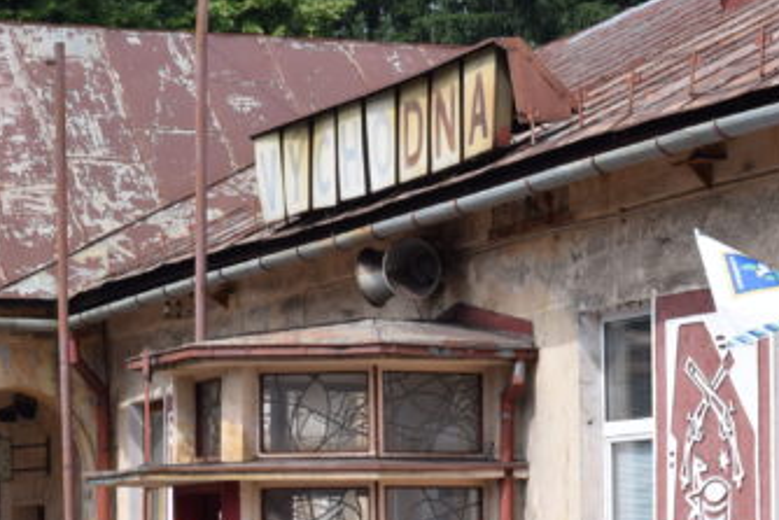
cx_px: 383
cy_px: 406
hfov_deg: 13.6
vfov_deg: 9.1
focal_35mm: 151
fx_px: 3269
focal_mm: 50
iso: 100
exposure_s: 1/100
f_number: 10
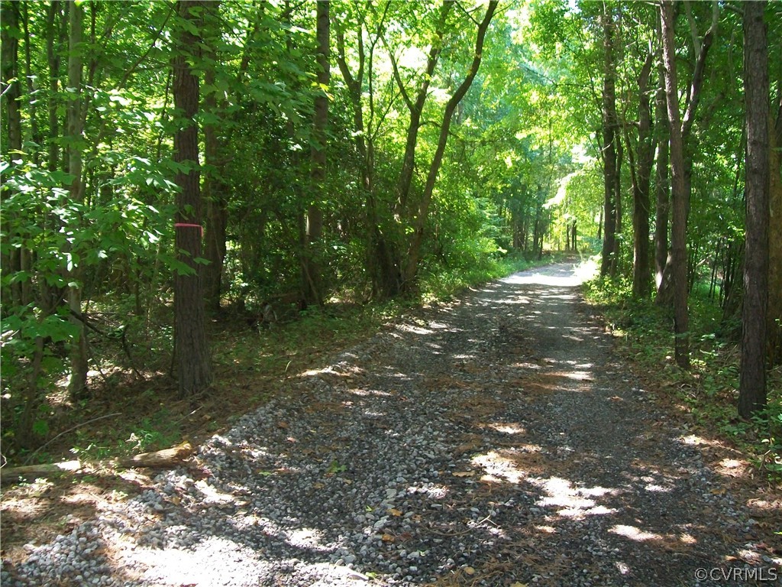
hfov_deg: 54.0
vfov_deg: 41.8
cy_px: 294
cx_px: 391
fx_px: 768
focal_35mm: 34
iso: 160
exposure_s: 1/60
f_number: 2.7
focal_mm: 6.1
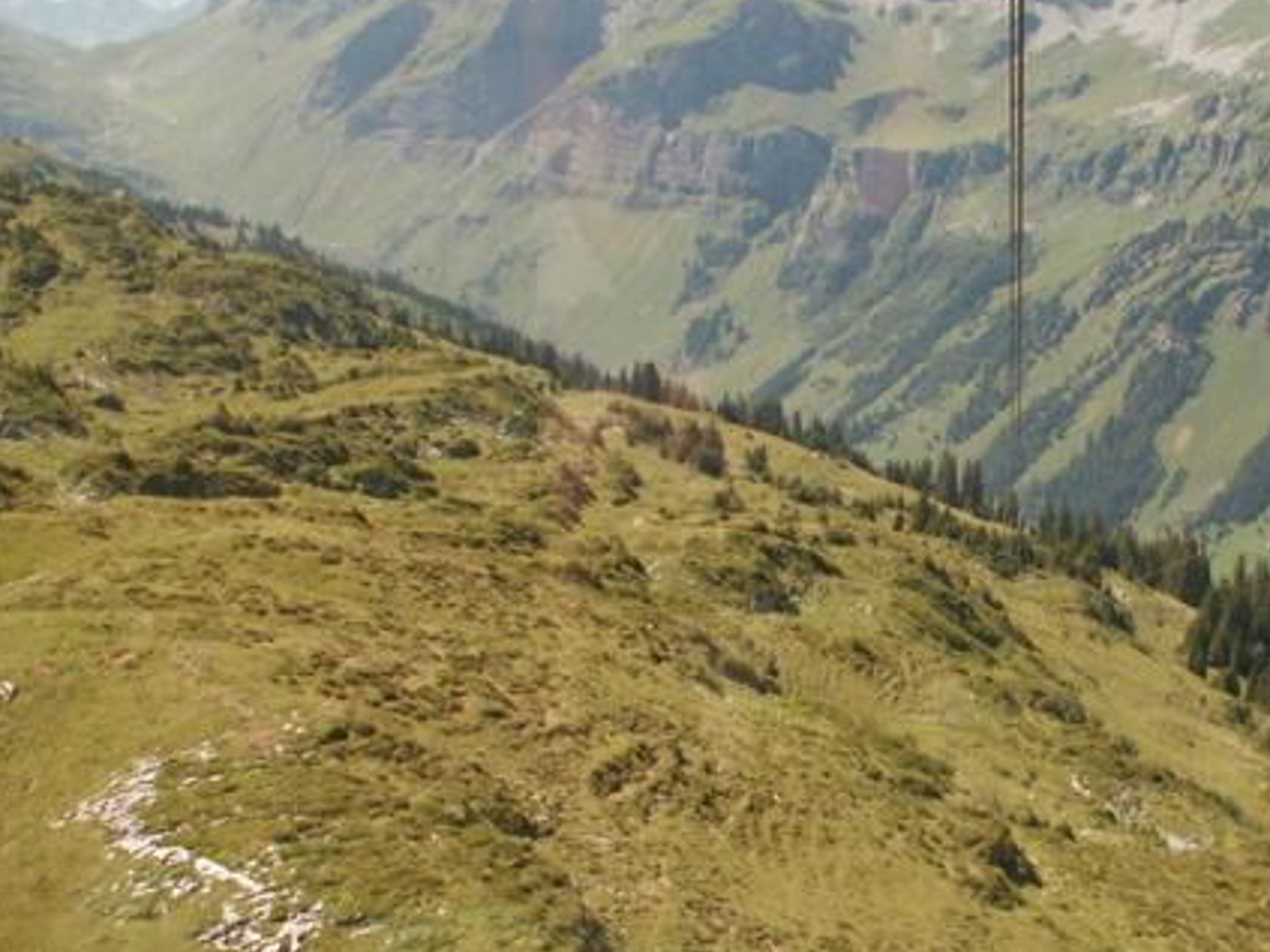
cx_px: 898
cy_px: 580
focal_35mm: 53
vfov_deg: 27.4
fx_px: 1944
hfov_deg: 35.6
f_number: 2.8
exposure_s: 1/320
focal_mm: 5.86
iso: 50
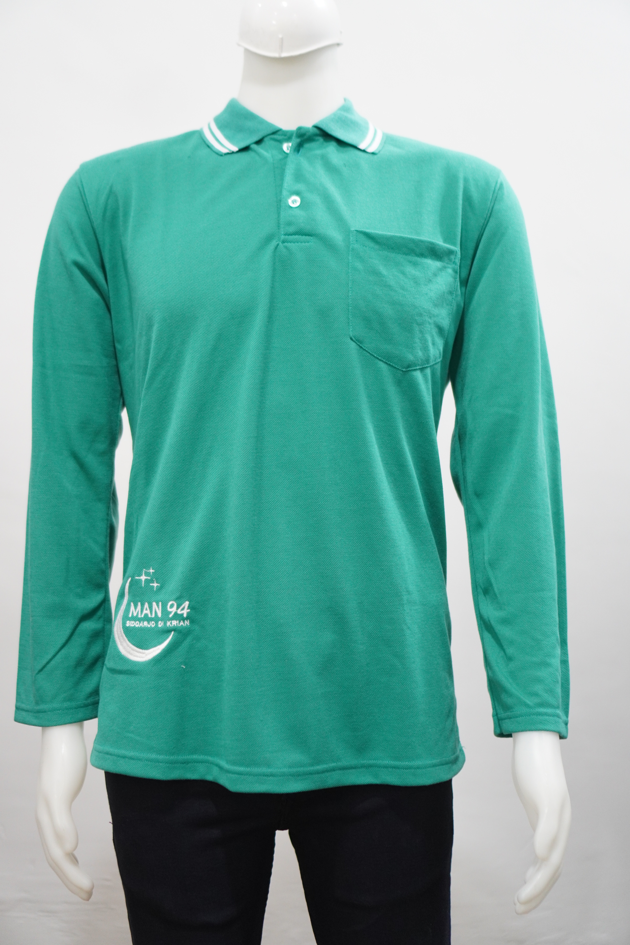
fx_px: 1378
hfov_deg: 25.8
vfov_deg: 37.9
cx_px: 315
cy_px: 472
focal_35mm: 52
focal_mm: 35
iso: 800
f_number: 1.8
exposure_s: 1/125
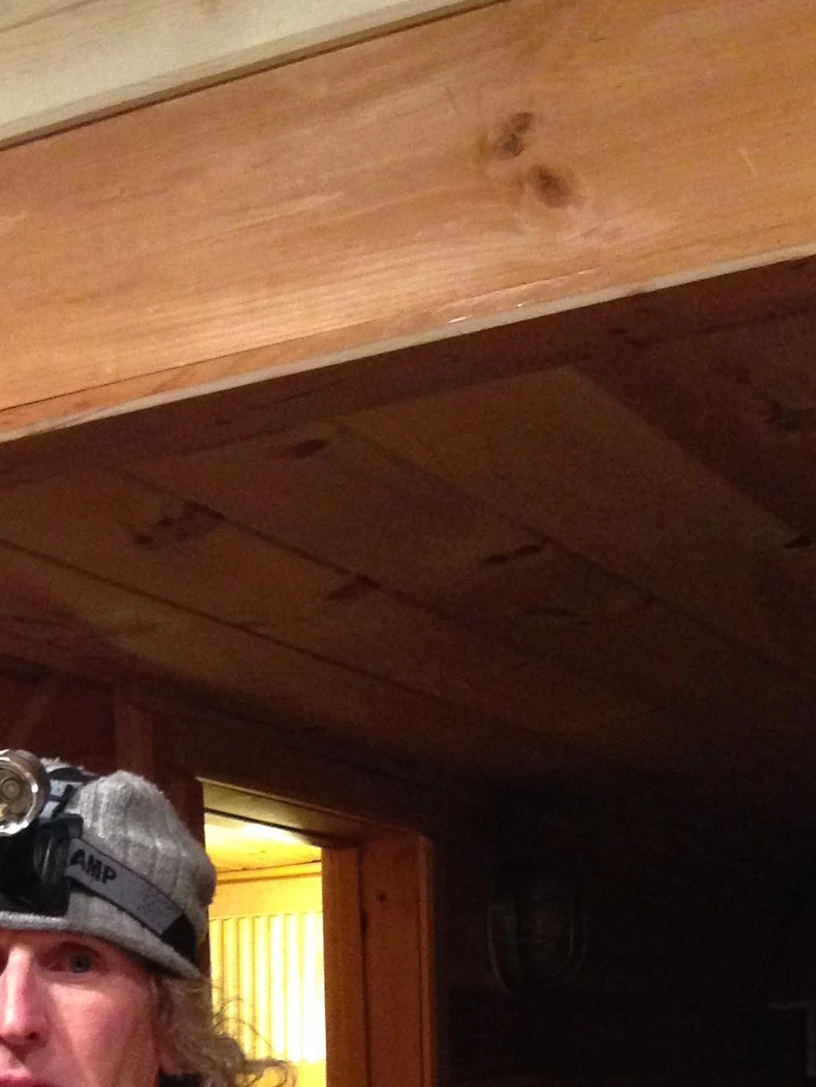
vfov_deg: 21.6
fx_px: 2639
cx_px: -149
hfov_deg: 16.9
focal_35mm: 84
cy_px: 1311
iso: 400
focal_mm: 4.12
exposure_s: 1/20
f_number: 2.4
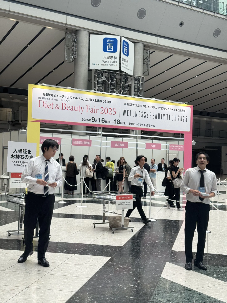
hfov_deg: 30.3
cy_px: 152
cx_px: 114
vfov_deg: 39.7
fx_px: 420
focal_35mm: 48
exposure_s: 1/436
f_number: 1.78
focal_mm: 6.76
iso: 64
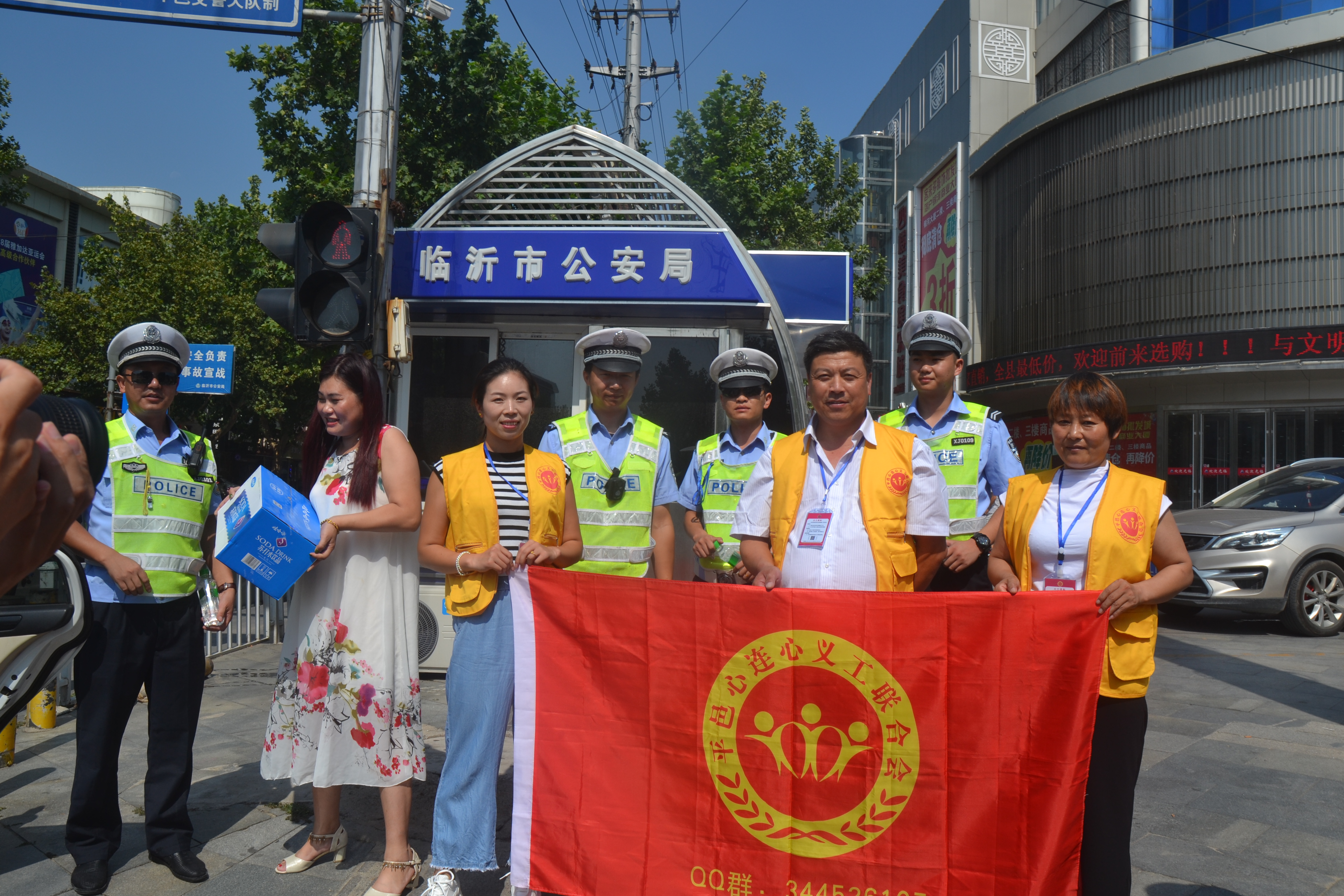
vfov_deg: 47.9
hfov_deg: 67.4
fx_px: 1008
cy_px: 448
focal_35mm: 27
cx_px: 672
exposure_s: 1/320
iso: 100
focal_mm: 18
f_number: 9
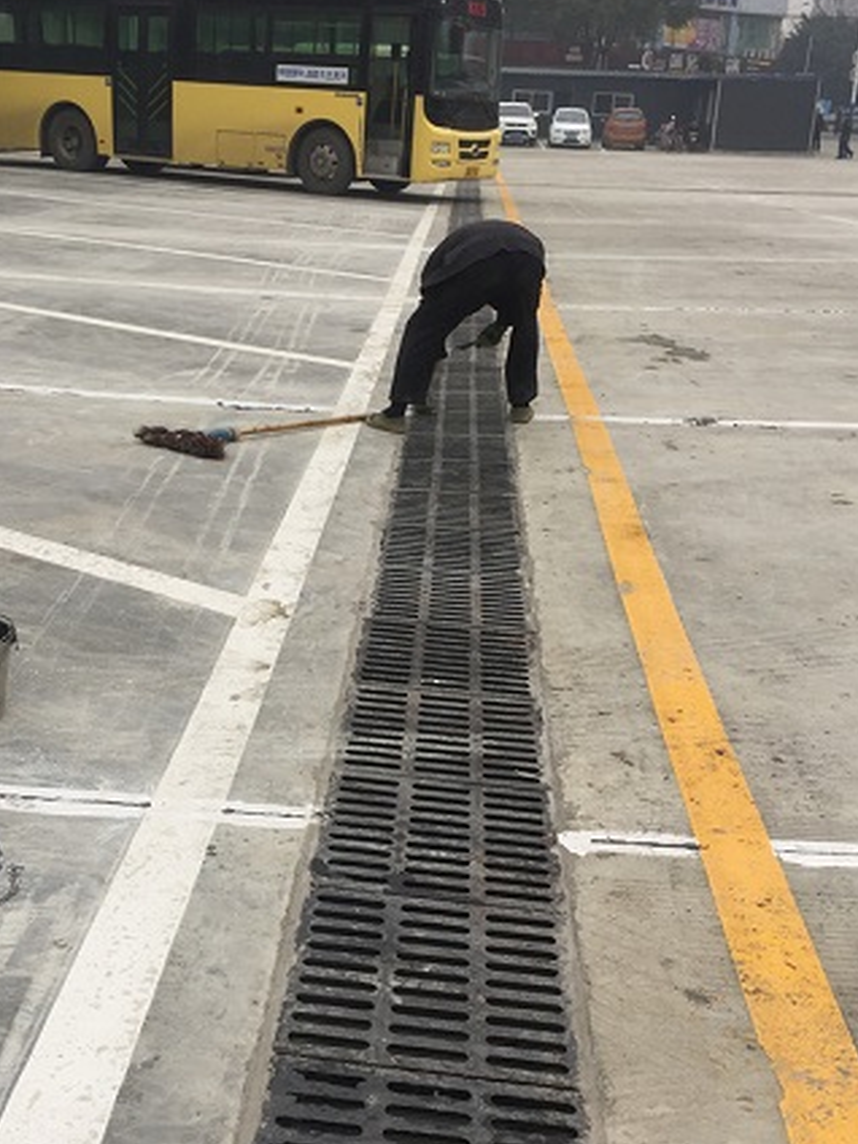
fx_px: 1355
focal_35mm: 41
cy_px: 679
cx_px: 359
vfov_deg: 45.6
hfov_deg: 35.1
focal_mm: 4.15
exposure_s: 1/942
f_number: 2.2
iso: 32
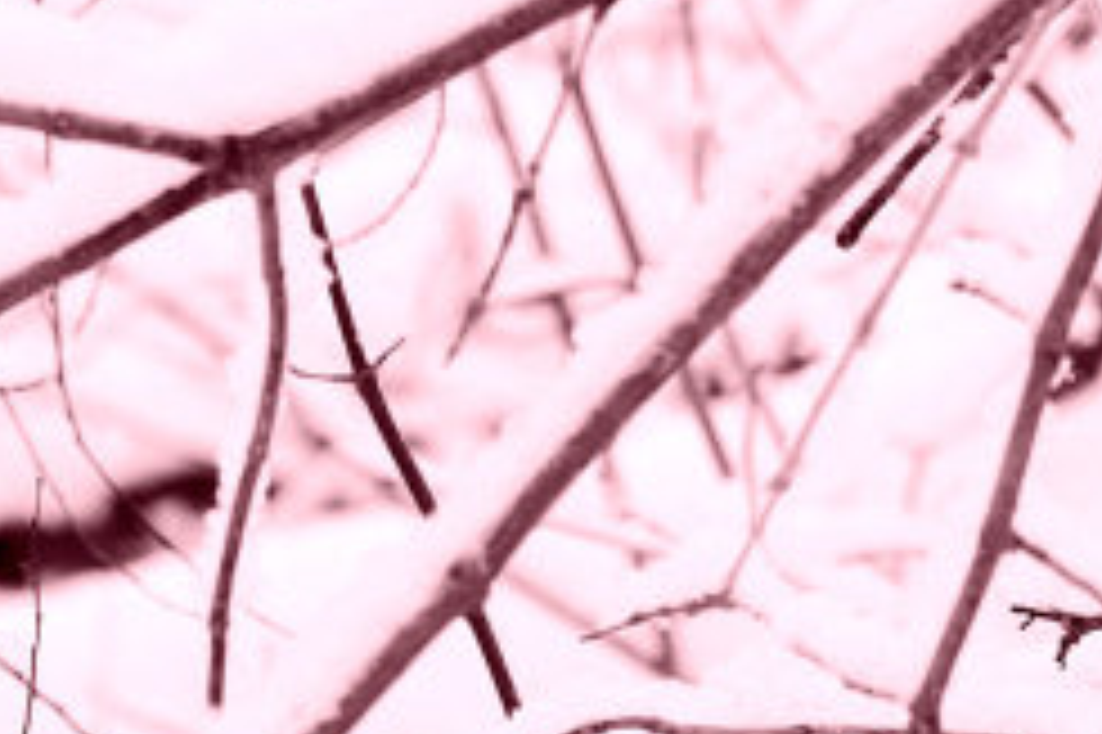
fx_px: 20984
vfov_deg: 2.0
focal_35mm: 686
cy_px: 1511
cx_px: -819
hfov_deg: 3.0
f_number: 5.6
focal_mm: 105
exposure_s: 1/100
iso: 100
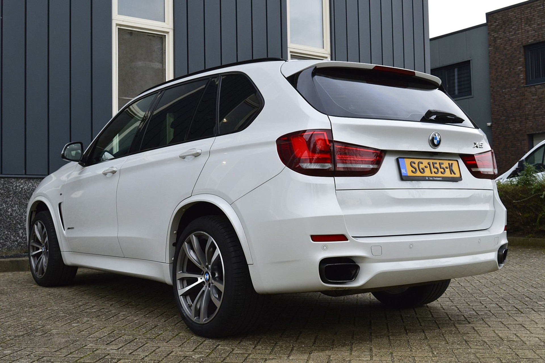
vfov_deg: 30.8
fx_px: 658
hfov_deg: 45.0
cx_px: 272
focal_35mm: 44
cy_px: 182
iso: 400
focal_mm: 29
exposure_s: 1/125
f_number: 9
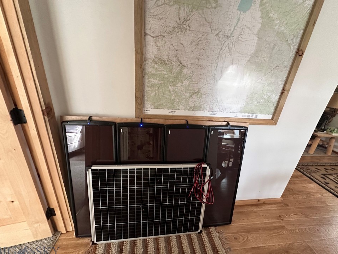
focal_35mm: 15
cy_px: 131
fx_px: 146
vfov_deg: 81.7
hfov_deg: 98.2
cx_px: 172
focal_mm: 2.22
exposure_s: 1/60
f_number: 2.2
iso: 800
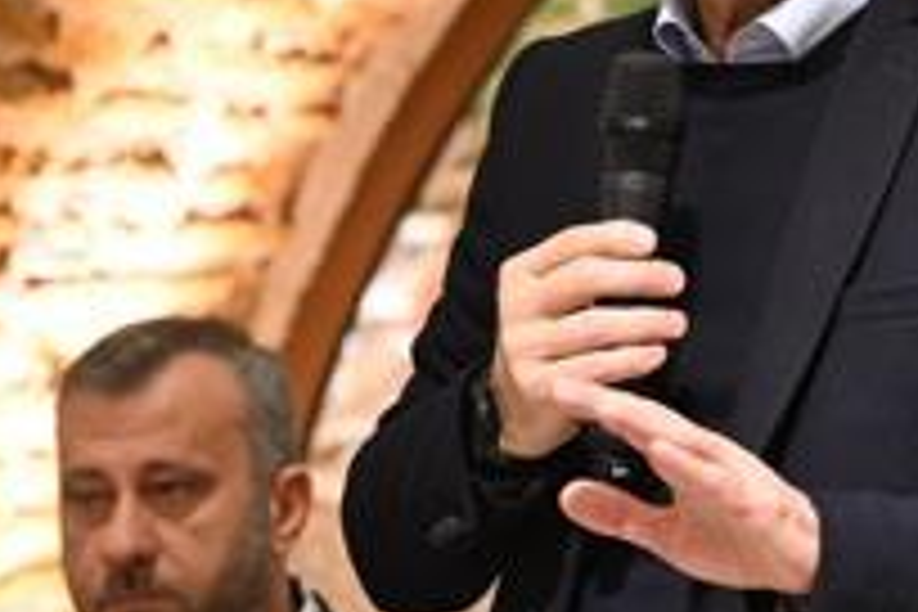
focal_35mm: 210
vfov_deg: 6.5
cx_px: 567
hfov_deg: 9.8
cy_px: 140
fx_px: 5355
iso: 1600
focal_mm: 70
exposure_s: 1/100
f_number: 3.5
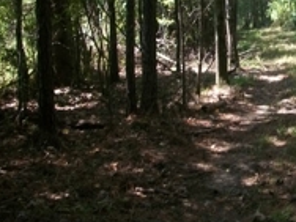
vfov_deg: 21.5
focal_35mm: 68
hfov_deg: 27.5
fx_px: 581
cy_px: 72
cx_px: 266
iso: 80
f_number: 2.9
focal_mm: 5.7
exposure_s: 1/160
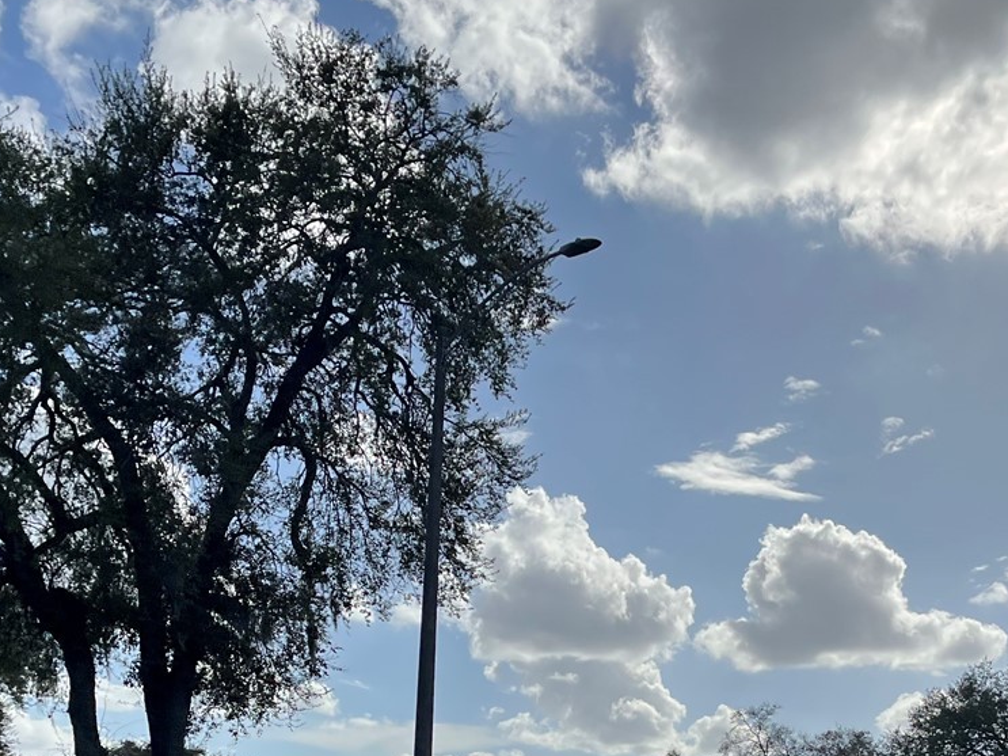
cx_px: 673
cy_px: 730
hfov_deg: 34.0
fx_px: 1630
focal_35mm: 56
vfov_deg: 25.0
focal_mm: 5.1
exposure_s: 1/8403
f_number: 1.6
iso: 50
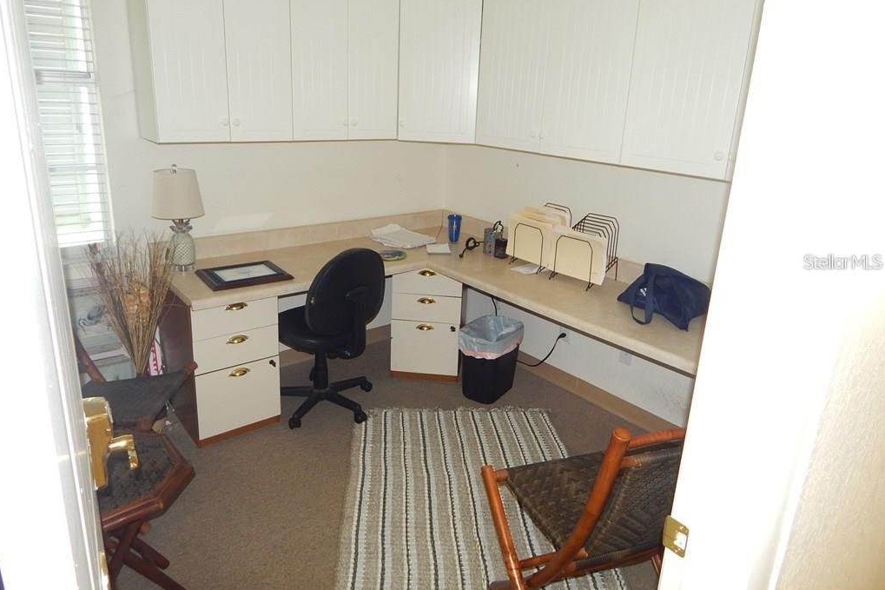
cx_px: 441
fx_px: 565
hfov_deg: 76.1
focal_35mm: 23
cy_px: 262
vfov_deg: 55.0
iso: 200
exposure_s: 1/30
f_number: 3
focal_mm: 4
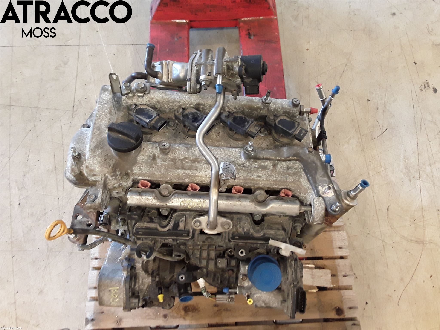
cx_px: 220
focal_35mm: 28
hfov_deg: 63.4
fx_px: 356
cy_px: 165
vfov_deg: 49.7
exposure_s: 1/50
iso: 125
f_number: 1.9
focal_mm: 2.91
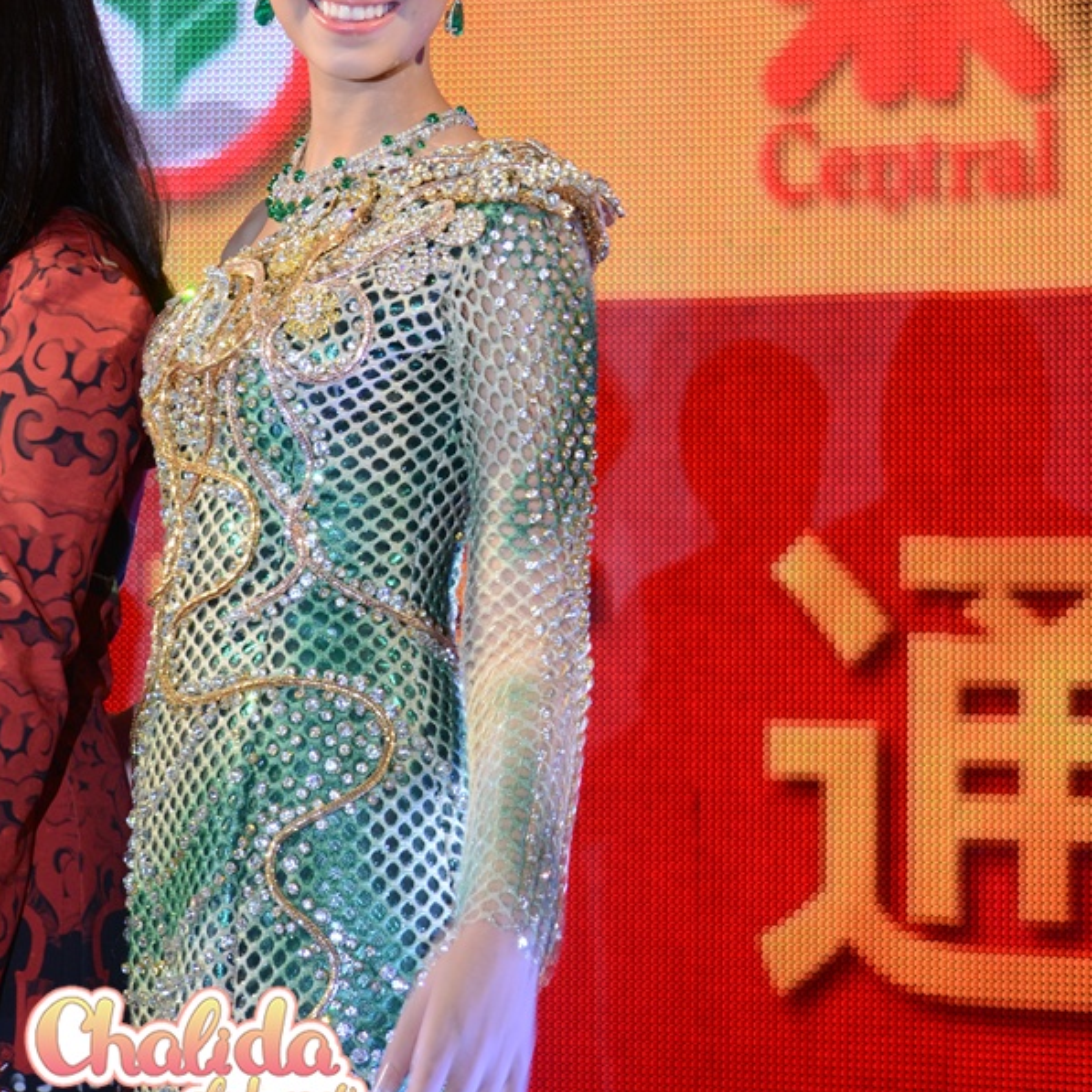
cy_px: 324
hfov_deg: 16.5
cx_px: 547
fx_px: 3770
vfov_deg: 16.4
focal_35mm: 106
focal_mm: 55
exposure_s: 1/50
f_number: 4.5
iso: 280
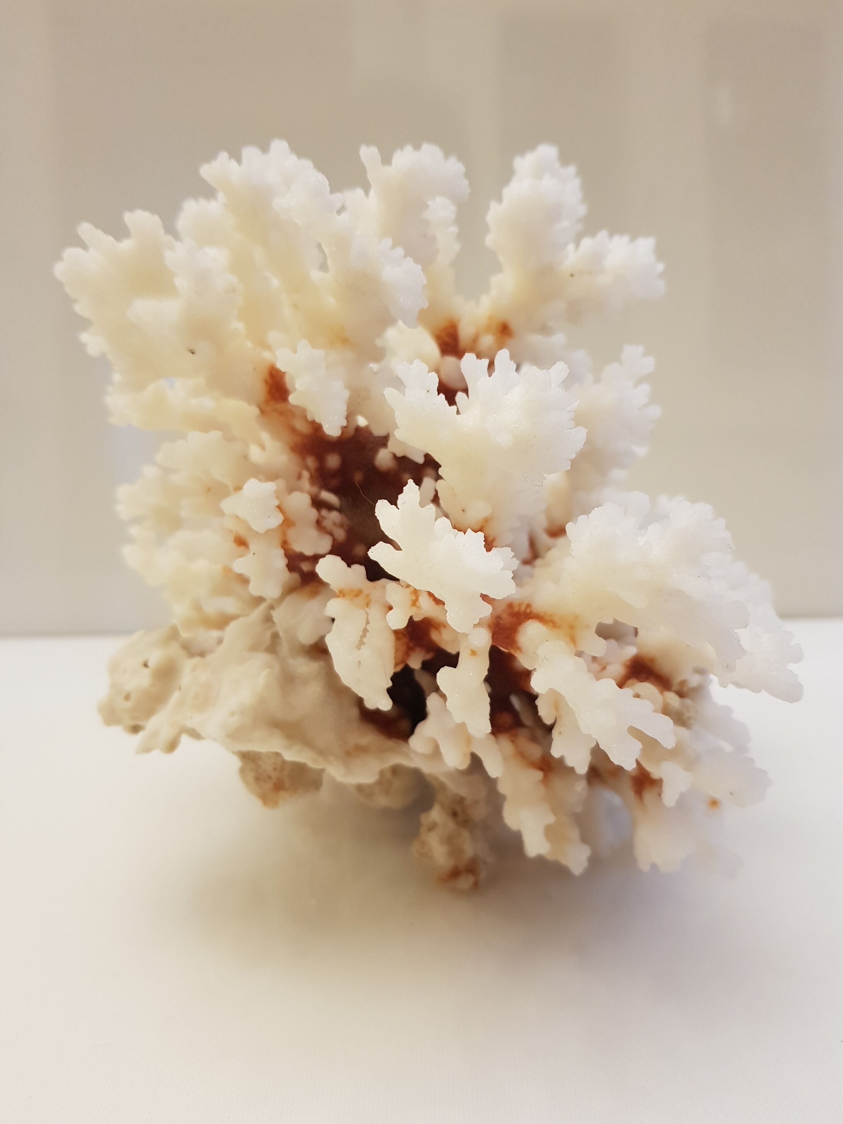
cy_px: 562
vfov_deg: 67.3
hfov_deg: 53.1
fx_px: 844
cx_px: 422
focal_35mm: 26
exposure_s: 1/20
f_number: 1.7
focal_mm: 4.2
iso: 250
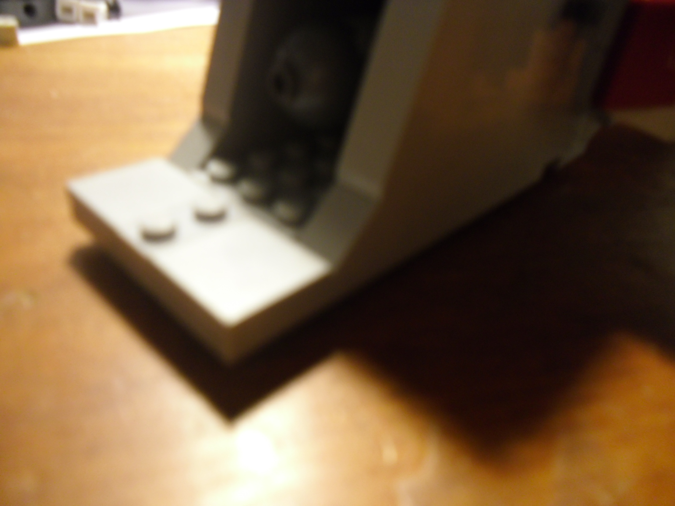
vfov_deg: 51.4
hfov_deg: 65.3
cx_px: 338
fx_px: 526
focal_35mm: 27
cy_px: 253
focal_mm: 4.9
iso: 200
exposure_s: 1/6
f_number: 3.2
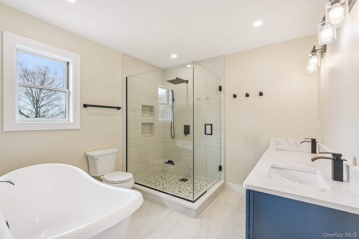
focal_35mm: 16
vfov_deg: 73.7
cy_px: 120
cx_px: 180
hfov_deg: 96.7
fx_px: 160
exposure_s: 1/30
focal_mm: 16
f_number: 9
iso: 320
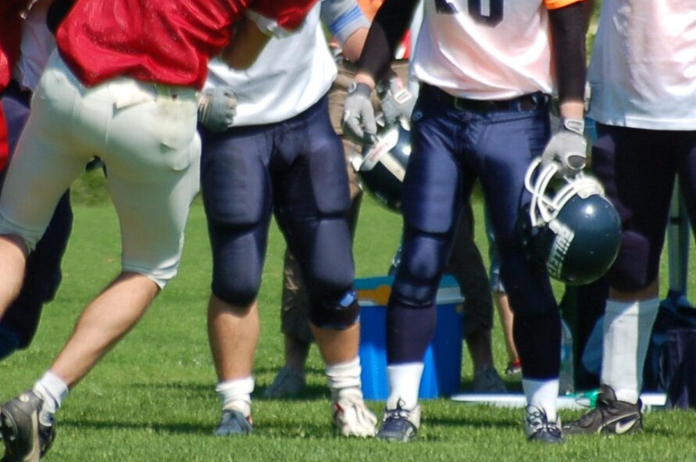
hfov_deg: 1.9
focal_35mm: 1111
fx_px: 21444
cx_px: 334
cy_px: 140
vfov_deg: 1.2
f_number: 5.6
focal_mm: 300
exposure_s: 1/1000
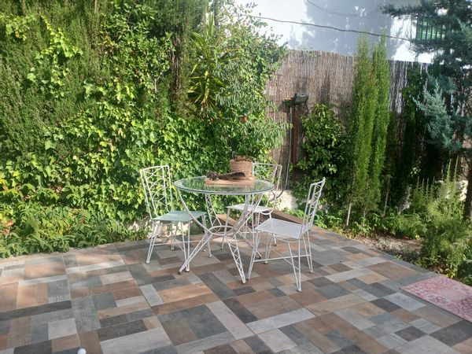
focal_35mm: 26
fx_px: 355
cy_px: 177
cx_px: 236
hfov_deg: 67.3
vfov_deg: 53.1
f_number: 1.8
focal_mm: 3.98
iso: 20
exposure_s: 1/294
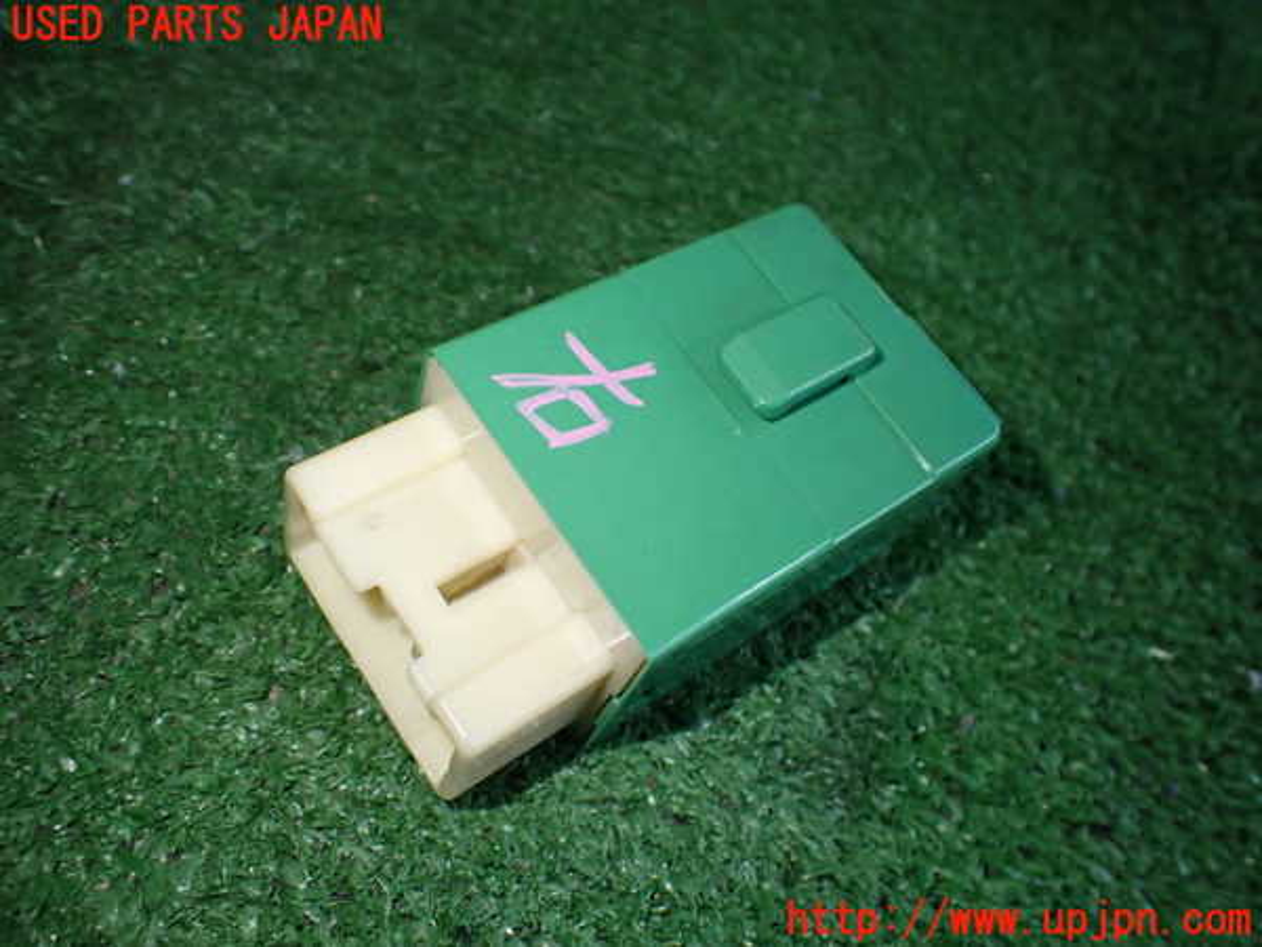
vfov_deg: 46.8
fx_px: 1094
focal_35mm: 30
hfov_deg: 60.0
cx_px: 631
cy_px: 474
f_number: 2.3
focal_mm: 5.4
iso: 400
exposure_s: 1/125
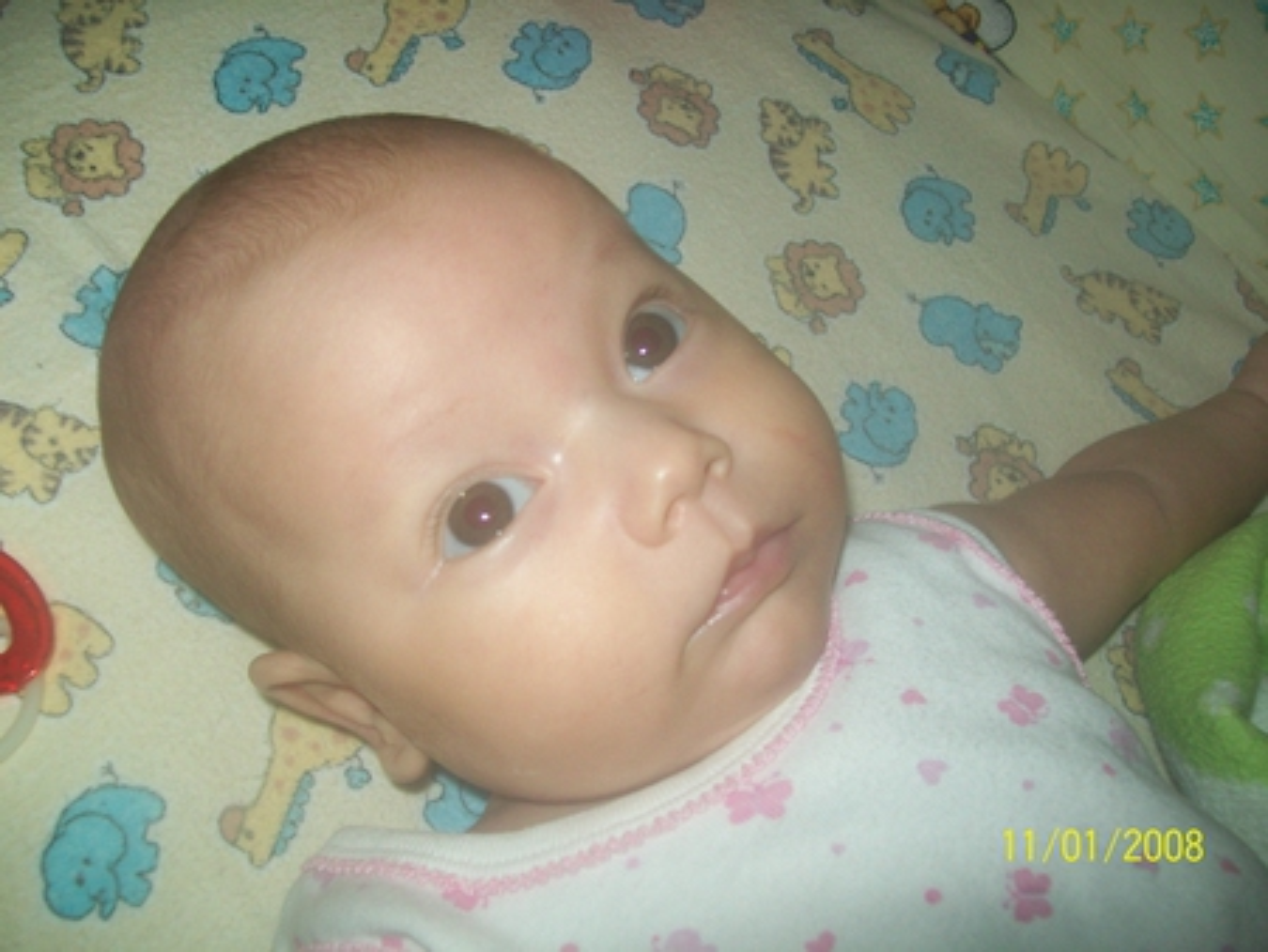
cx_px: 634
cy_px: 476
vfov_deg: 39.7
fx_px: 1319
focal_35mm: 36
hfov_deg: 51.3
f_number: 2.7
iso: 64
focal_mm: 6
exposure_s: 1/60
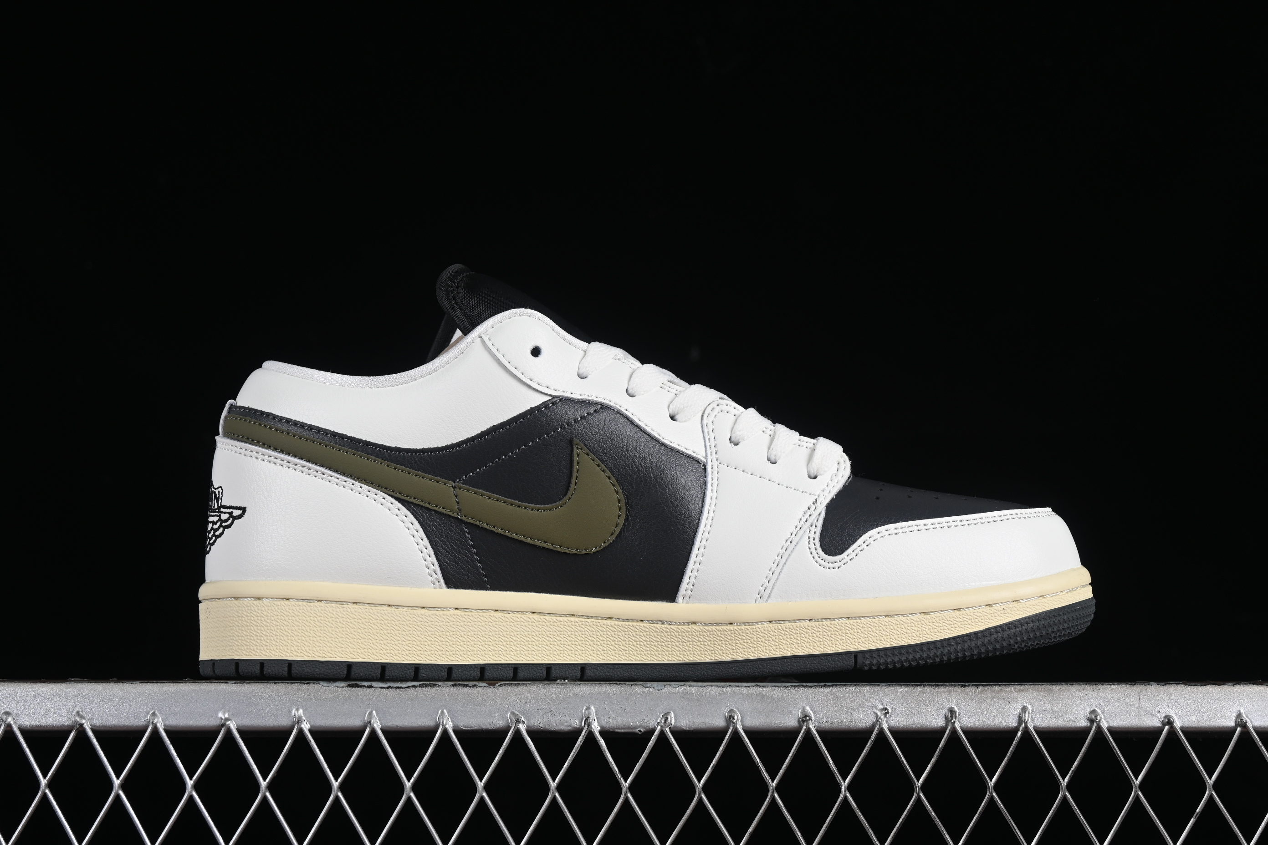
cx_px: 634
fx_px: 2641
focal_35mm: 75
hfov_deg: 27.0
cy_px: 422
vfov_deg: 18.2
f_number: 8
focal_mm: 50
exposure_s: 1/80
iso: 160
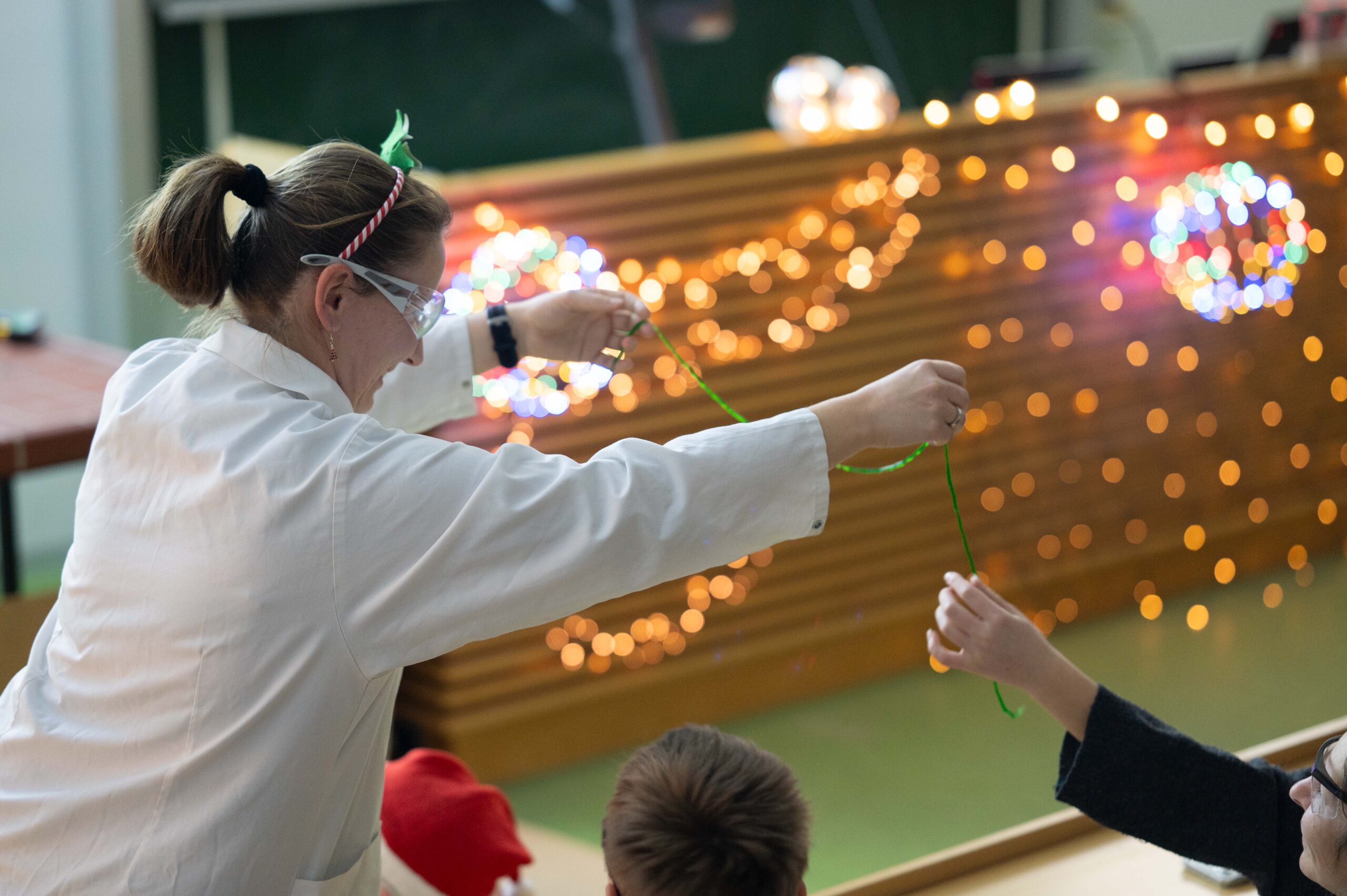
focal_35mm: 85
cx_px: 674
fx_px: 3178
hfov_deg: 23.9
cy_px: 448
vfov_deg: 16.0
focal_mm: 85
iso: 2000
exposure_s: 1/80
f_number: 2.2
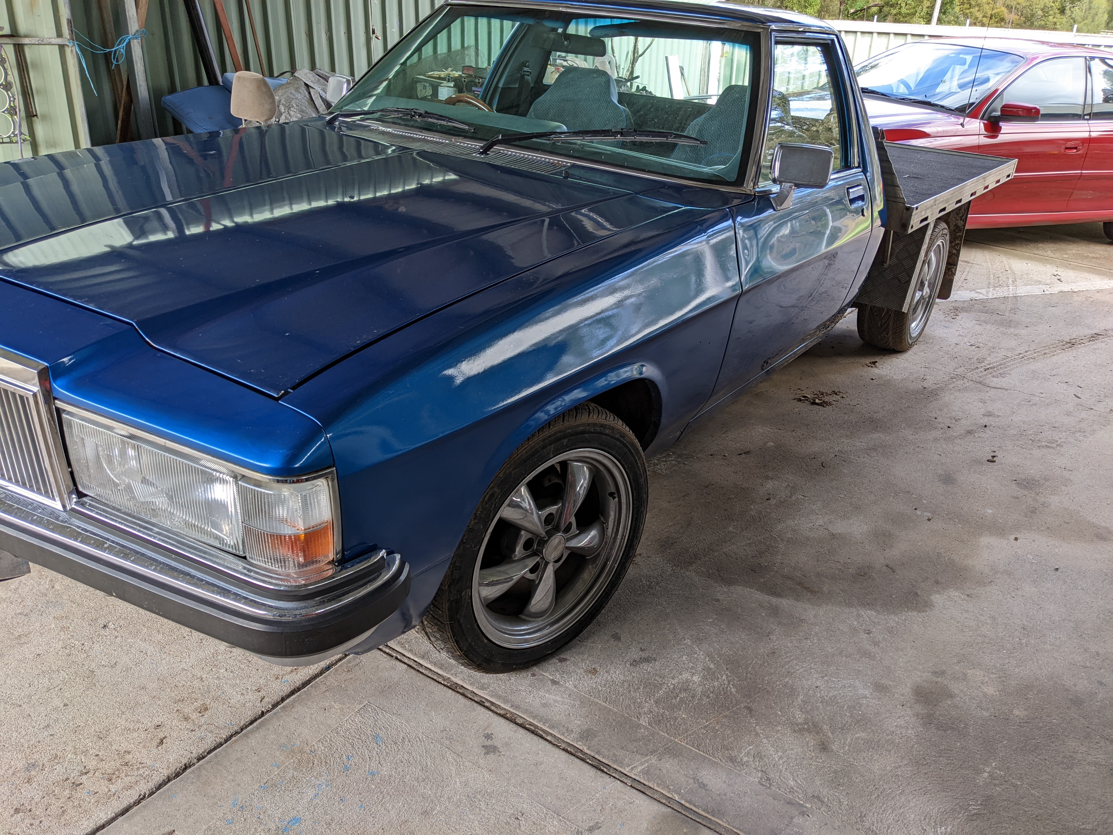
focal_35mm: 27
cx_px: 556
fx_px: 868
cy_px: 418
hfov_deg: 65.3
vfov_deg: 51.4
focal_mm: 4.38
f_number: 1.73
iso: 48
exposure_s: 1/161
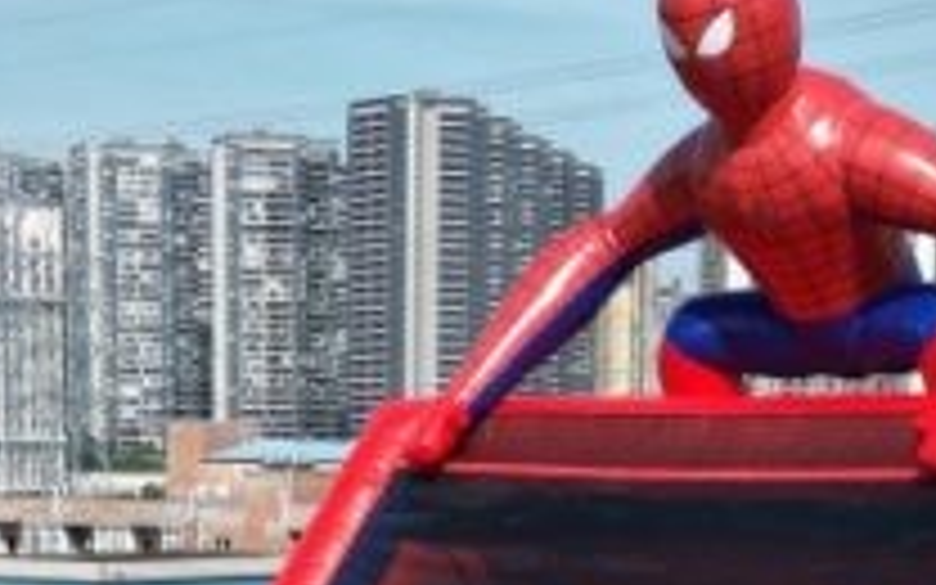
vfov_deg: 10.0
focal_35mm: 125
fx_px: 3189
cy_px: 986
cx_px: 378
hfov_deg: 16.7
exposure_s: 1/3000
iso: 100
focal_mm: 6.72
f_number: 1.7
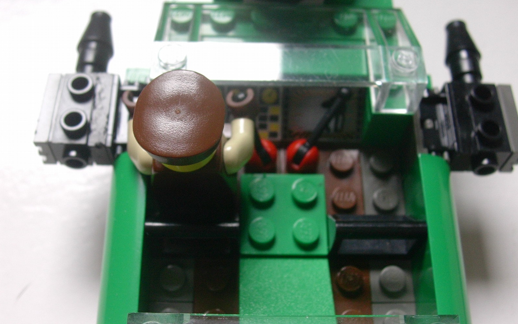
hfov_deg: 41.8
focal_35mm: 48
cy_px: 147
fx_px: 678
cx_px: 260
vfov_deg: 26.9
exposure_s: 1/85.4
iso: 70
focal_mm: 6.7
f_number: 2.9
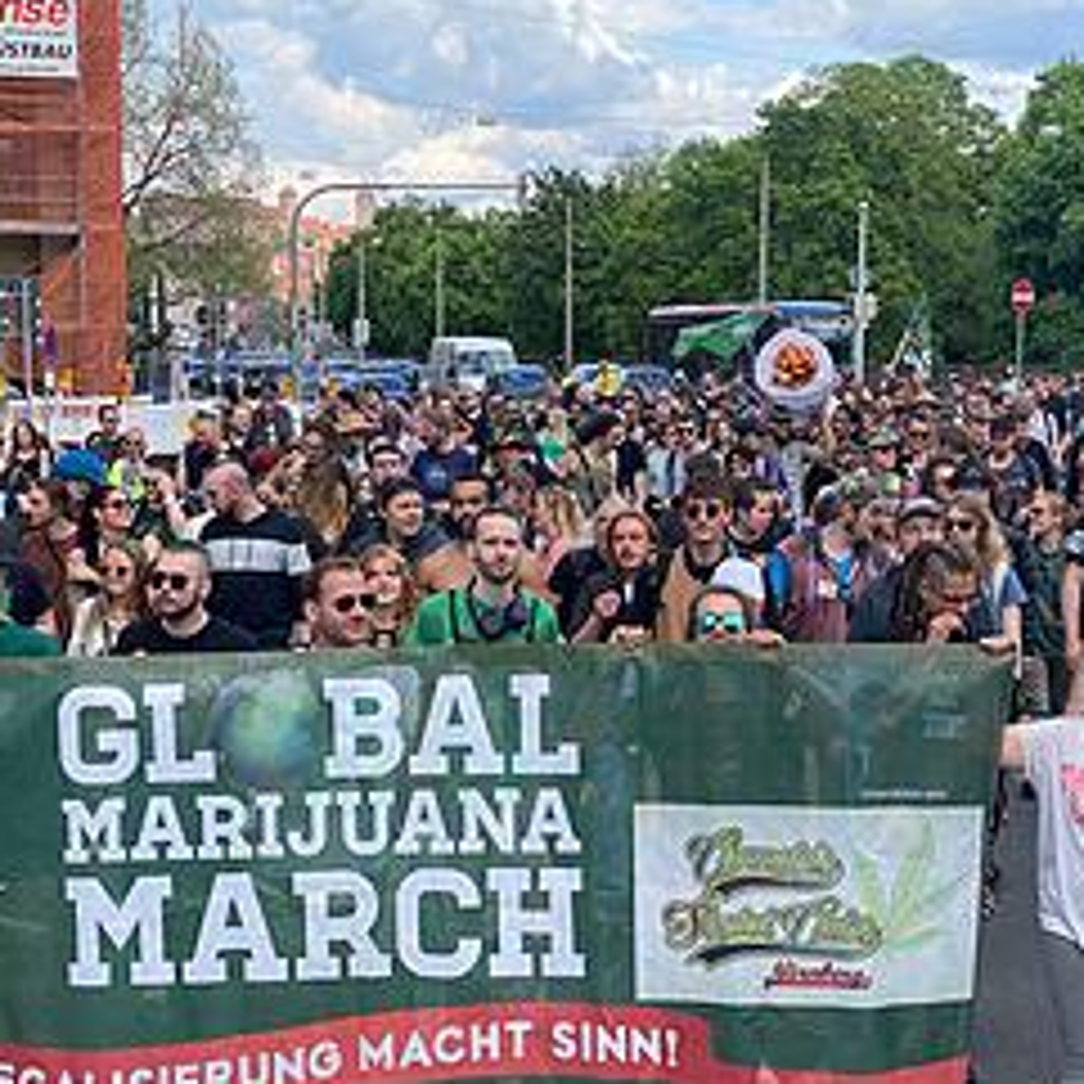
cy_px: 585
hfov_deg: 25.7
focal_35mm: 67
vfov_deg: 25.7
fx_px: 2374
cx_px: 562
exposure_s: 1/749
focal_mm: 6
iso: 20
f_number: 2
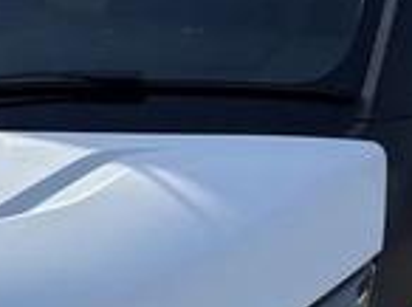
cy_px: 251
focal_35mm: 160
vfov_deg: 9.2
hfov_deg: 12.0
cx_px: -135
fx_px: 1901
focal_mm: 5.96
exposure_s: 1/3125
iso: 50
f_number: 1.6
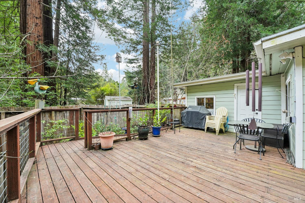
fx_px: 119
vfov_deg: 81.2
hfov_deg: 104.3
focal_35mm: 14
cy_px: 102
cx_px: 152
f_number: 8
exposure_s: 1/100
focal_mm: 14
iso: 800
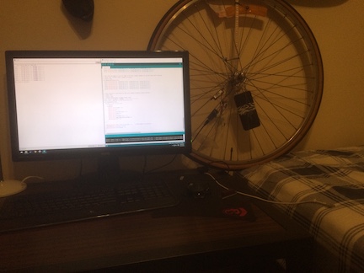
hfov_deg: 61.7
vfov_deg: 48.2
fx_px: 305
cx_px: 182
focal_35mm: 29
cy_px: 136
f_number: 2.2
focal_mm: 4.15
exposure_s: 1/30
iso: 160
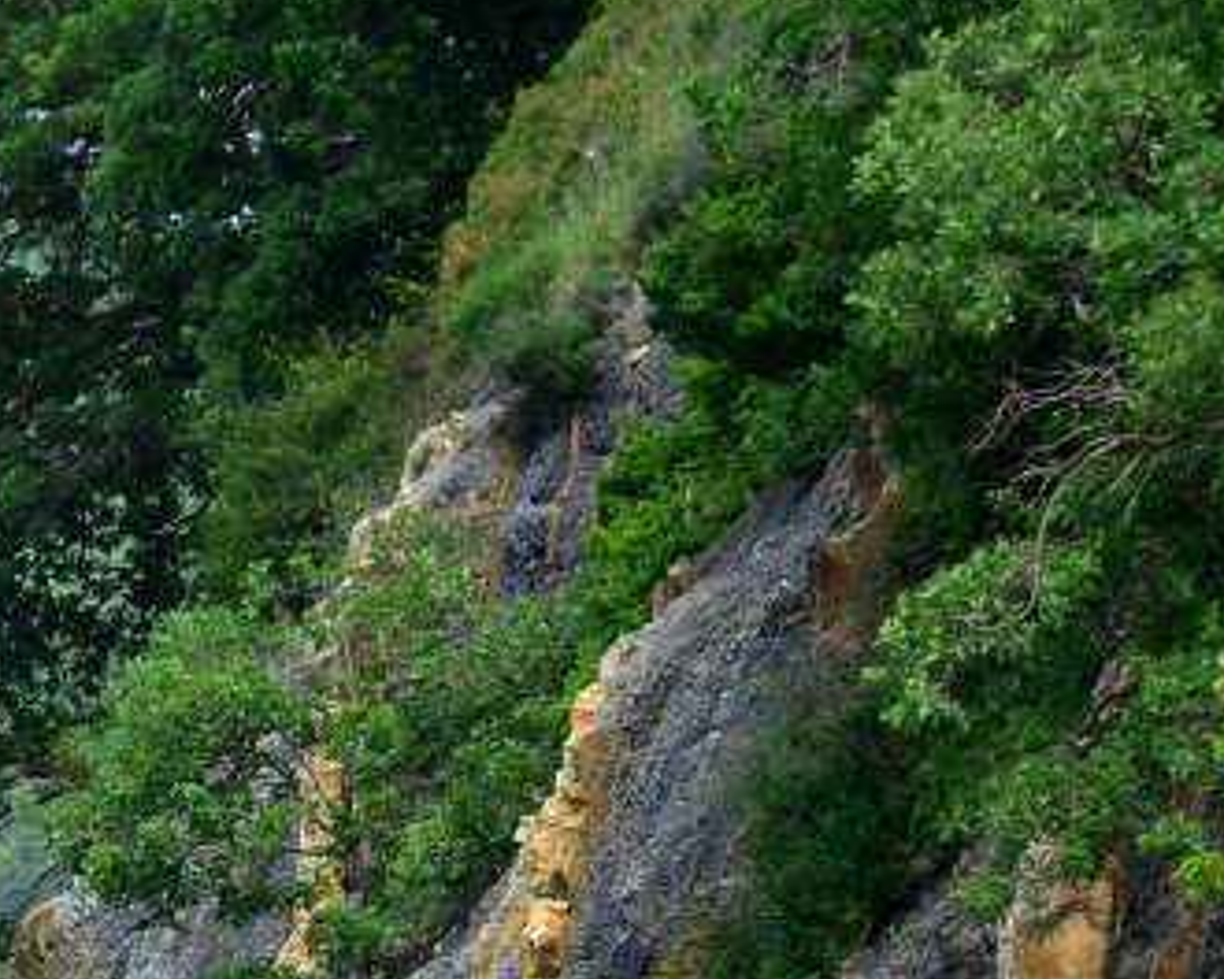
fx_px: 19442
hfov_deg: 3.6
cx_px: -727
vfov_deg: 2.9
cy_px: 1092
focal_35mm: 537
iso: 200
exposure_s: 1/500
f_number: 6.3
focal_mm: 105
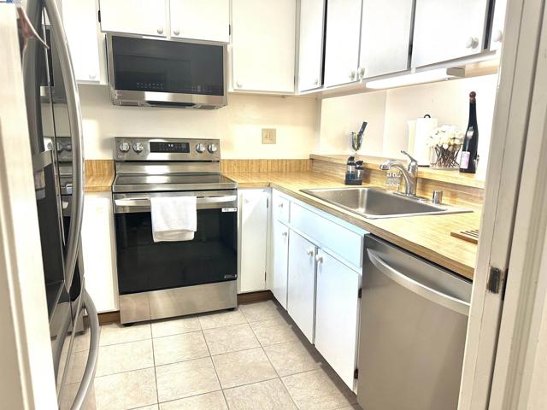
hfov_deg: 71.6
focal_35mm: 24
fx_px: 379
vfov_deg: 56.8
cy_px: 205
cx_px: 274
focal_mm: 6.86
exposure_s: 1/60
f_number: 1.78
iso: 200
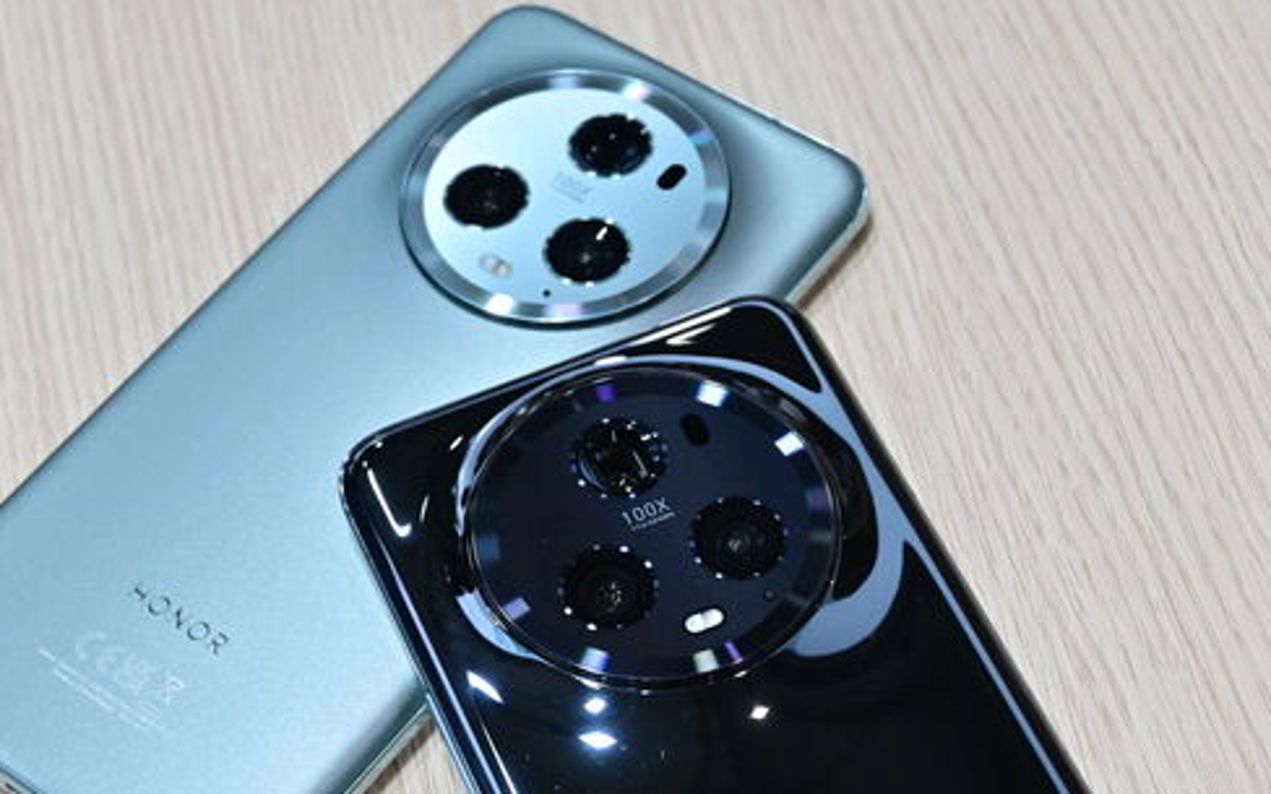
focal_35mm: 83
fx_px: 2863
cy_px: 488
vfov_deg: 15.8
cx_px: 521
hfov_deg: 25.0
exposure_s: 1/400
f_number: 6
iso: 1800
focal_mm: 43
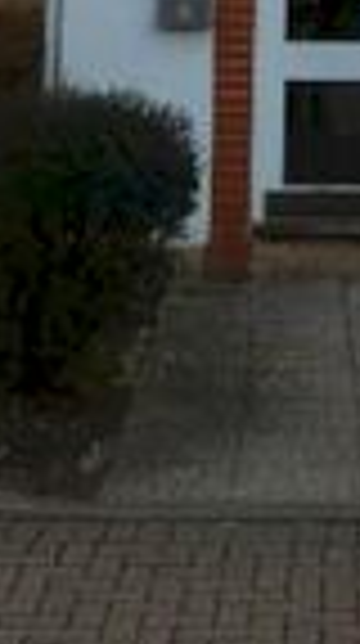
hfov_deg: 11.1
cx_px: 382
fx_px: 1823
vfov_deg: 16.6
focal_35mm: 107
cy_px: -520
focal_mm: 3.6
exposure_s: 1/100
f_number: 4
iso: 80
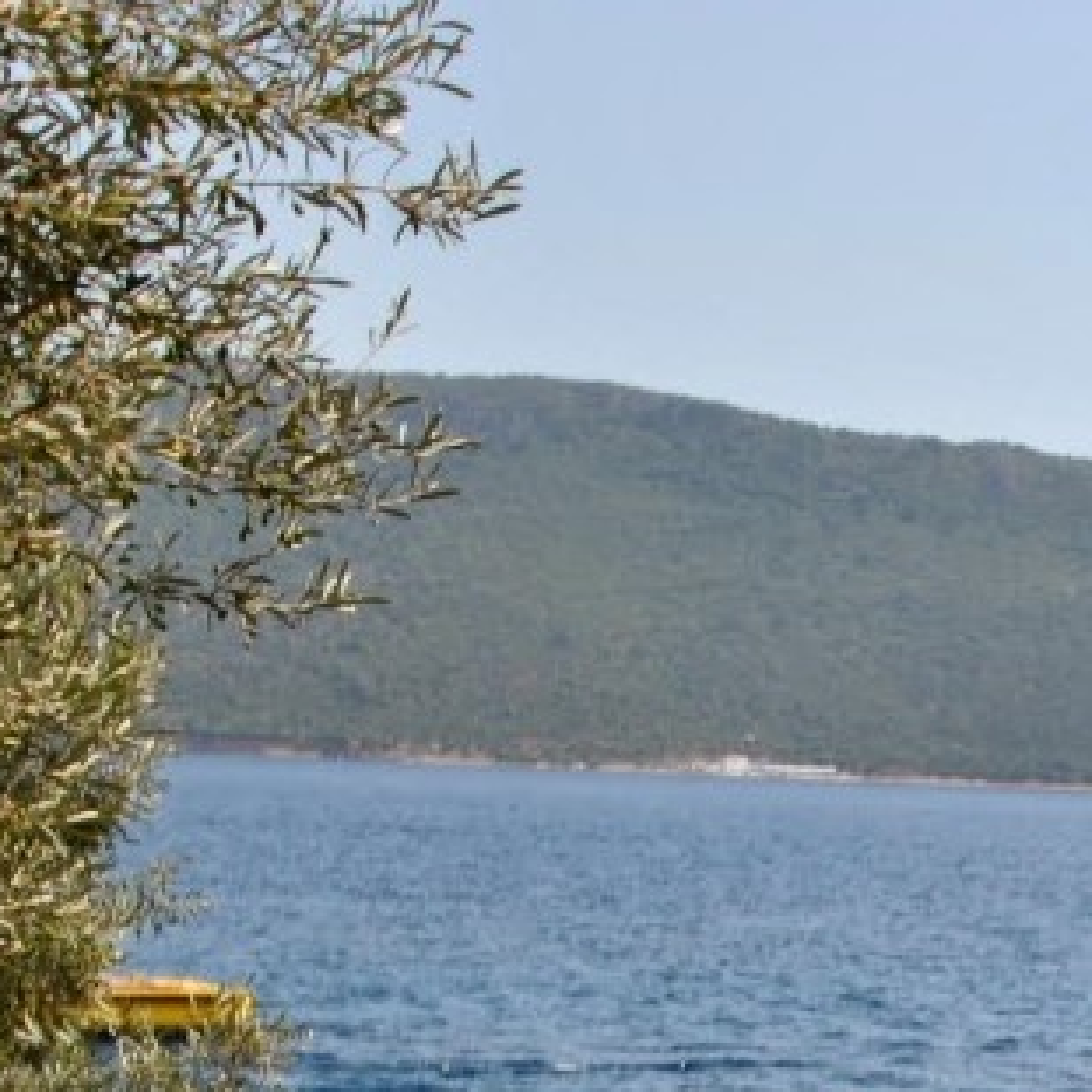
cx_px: 1764
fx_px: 4033
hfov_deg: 14.2
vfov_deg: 14.9
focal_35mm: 113
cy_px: 1334
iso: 100
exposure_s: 1/250
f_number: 8
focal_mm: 24
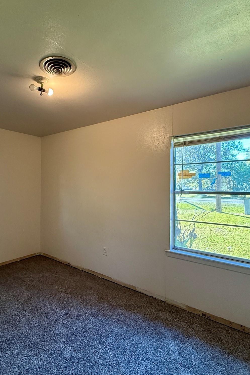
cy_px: 184
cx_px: 85
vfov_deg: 84.0
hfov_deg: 60.5
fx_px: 208
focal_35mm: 20
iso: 500
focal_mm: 2.22
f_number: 2.2
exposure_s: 1/120
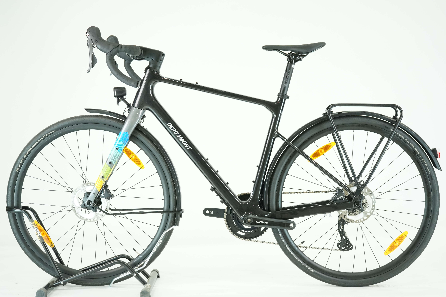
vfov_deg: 24.2
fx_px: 694
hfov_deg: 35.6
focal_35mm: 56
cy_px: 148
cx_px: 223
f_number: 5
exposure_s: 1/200
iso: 2500
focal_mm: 56
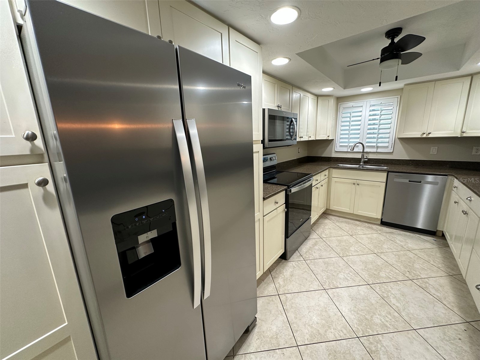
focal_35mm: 14
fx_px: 194
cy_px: 180
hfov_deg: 102.1
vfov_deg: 85.7
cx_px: 240
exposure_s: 1/60
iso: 160
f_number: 2.2
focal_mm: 2.22
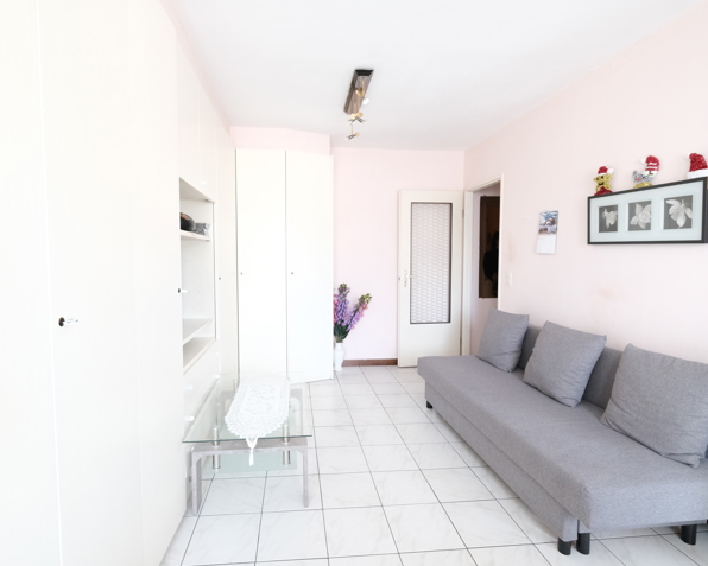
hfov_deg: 89.5
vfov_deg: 77.0
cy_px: 282
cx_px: 327
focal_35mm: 17
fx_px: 356
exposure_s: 1/30
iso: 2500
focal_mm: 10
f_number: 4
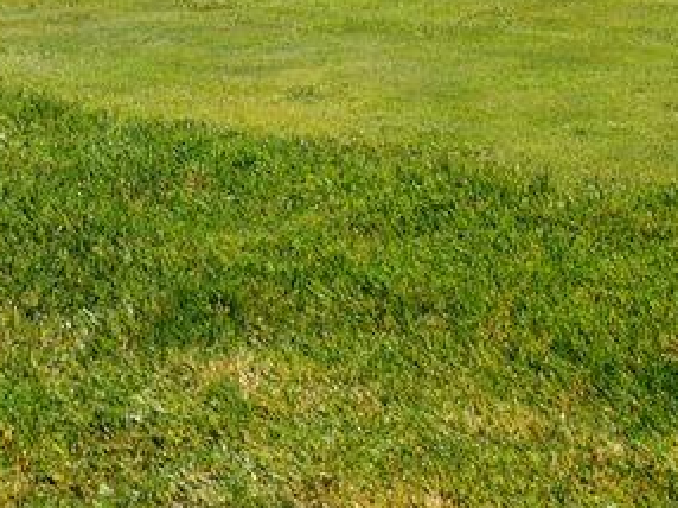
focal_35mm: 154
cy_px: -164
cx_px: 723
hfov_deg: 12.6
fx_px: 3014
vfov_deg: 9.4
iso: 100
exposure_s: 1/800
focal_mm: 7.6
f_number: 3.4
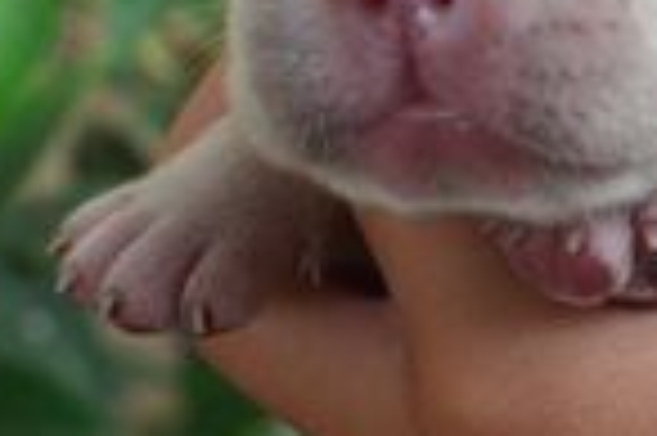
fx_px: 3737
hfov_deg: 10.0
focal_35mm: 205
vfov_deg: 6.6
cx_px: 616
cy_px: -83
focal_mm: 50
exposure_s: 1/320
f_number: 9
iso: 1000
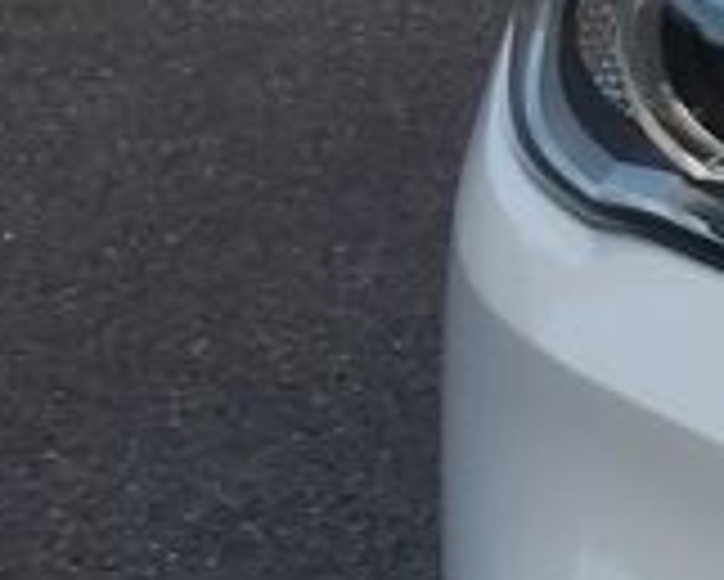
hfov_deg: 9.3
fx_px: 3602
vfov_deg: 9.2
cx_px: 2127
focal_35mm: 168
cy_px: 247
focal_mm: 4.9
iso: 100
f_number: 3
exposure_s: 1/147
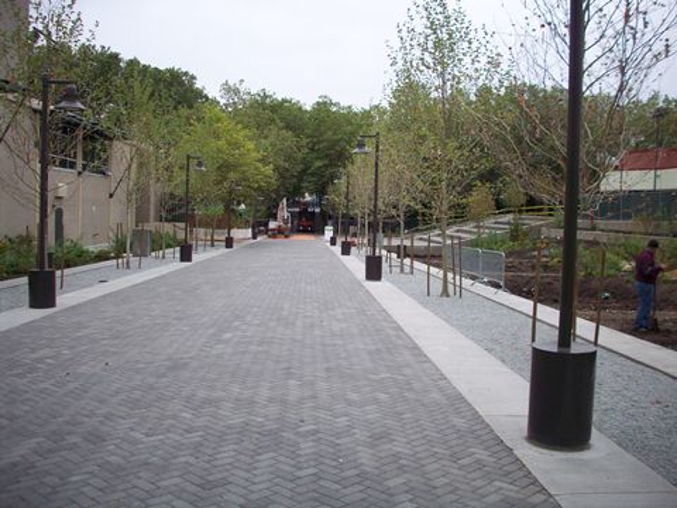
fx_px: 724
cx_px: 338
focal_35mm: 37
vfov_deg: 38.7
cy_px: 254
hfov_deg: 50.1
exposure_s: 1/384
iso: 80
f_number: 2.8
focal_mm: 6.2
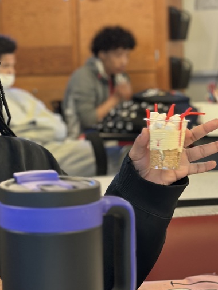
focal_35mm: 97
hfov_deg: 15.1
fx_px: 815
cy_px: 132
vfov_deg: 20.2
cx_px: 32
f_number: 1.78
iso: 320
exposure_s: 1/40
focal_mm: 6.86
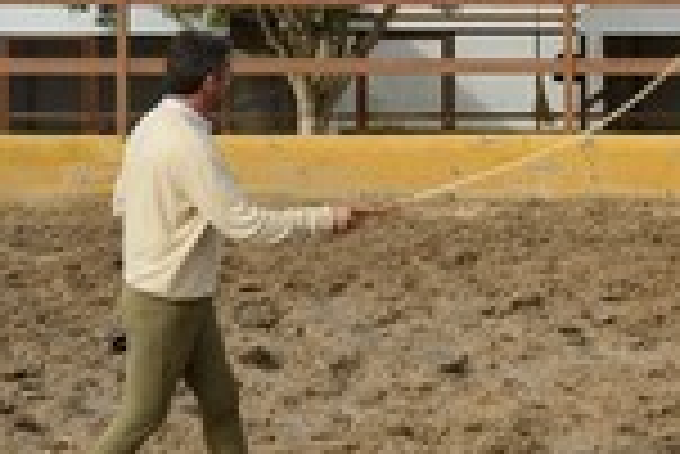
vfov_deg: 9.8
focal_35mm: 139
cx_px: 889
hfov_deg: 14.1
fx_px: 2628
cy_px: -31
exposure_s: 1/400
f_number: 9
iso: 200
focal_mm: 50
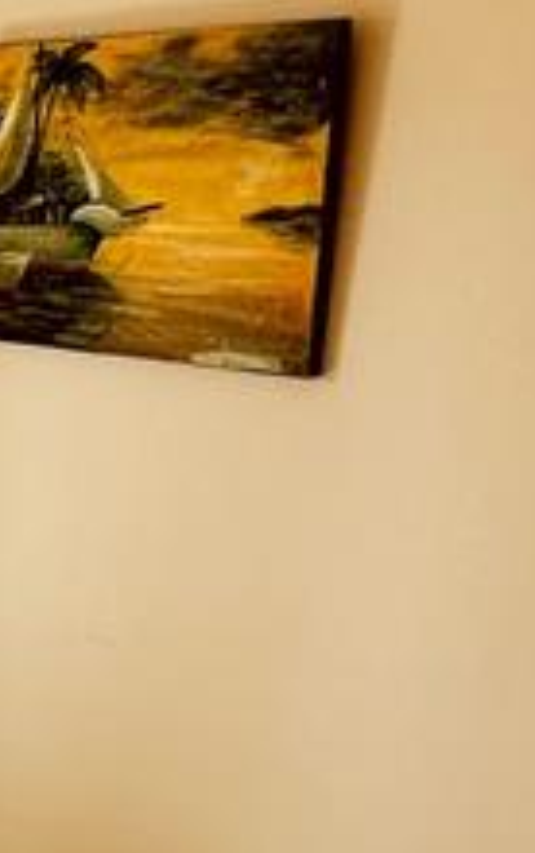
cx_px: -752
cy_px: 461
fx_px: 1605
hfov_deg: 13.6
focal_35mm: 69
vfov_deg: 29.7
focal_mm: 2.22
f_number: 2.2
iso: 40
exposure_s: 1/120
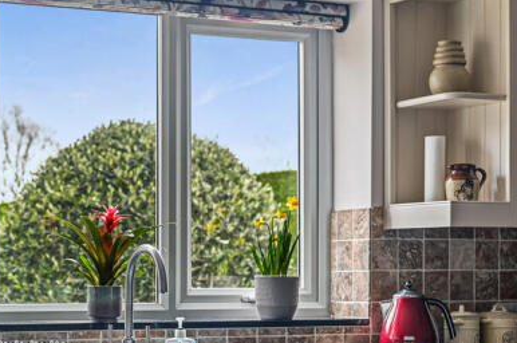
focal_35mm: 85
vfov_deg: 15.9
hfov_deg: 23.7
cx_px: 122
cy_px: 291
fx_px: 1219
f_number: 3.5
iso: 400
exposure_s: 1/13
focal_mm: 50
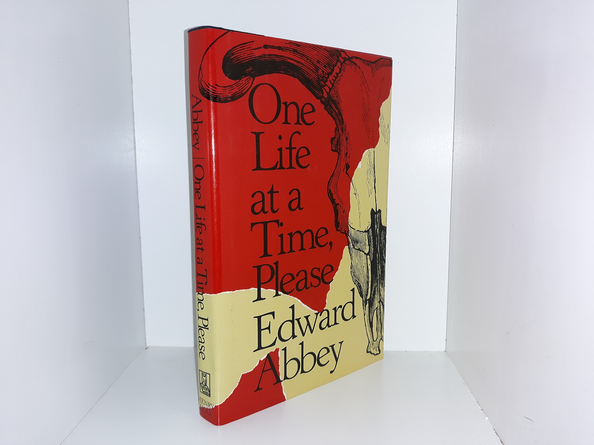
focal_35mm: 28
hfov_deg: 63.4
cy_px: 222
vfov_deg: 49.7
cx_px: 297
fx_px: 480
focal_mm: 3.7
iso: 50
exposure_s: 1/120
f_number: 1.7
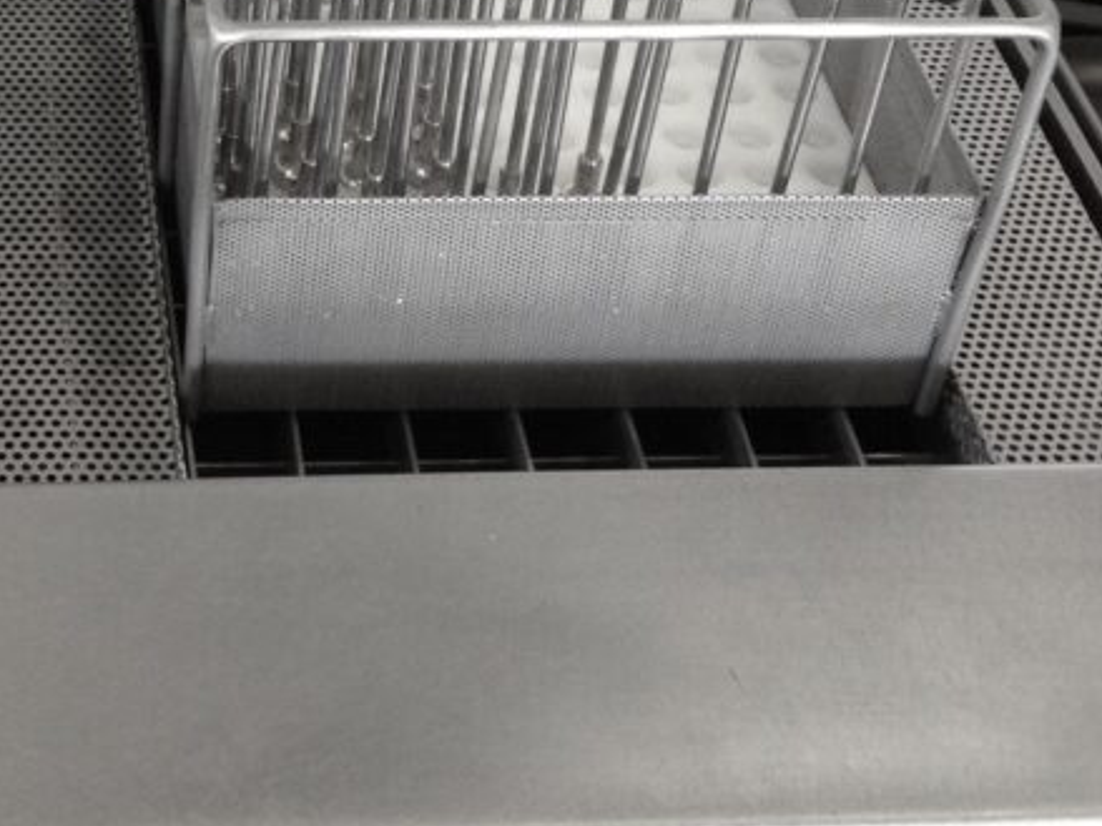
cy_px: -118
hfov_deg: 24.5
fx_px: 2451
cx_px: 78
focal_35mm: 77
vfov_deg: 18.3
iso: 125
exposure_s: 1/20
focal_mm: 4.12
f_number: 2.4
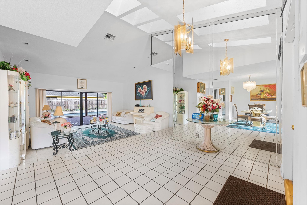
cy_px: 102
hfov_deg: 104.3
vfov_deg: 81.2
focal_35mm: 14
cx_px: 154
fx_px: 119
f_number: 8
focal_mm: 14
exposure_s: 1/5
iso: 500
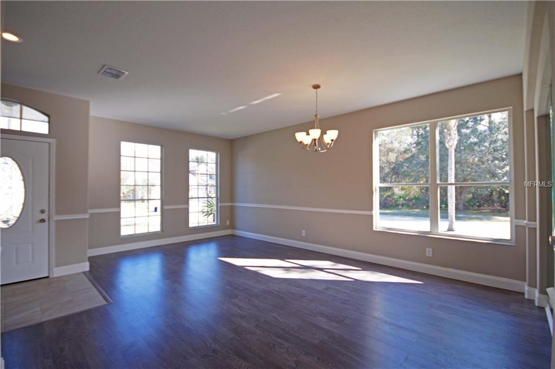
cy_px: 184
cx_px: 278
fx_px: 231
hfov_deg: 100.5
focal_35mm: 15
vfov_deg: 77.2
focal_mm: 10
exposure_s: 1/80
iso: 200
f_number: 4.5
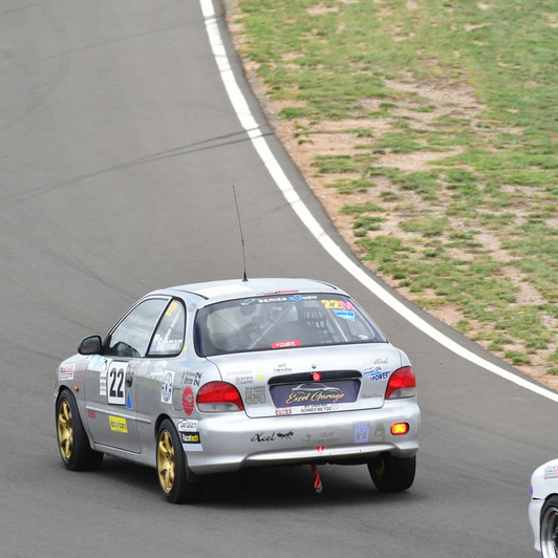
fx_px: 16797
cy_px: 279
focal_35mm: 921
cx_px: 231
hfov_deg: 1.9
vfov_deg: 1.9
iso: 640
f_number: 10
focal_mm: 480
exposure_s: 1/640
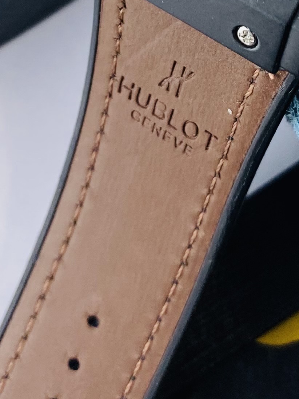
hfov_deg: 16.0
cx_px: 218
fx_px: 1060
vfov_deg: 19.0
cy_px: -178
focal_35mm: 92
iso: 64
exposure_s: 1/100
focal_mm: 4.25
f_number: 1.8
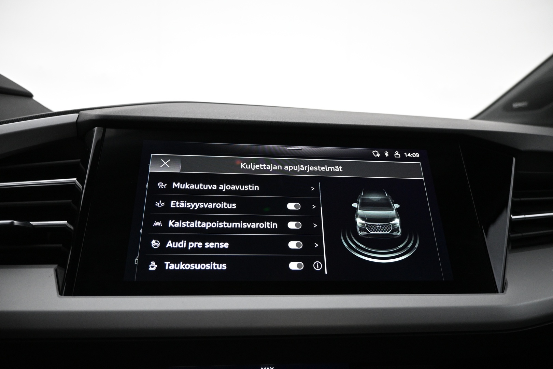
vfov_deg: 53.1
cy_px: 184
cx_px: 276
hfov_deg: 73.7
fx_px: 369
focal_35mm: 24
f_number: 3.5
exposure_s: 1/60
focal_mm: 16
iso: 1600
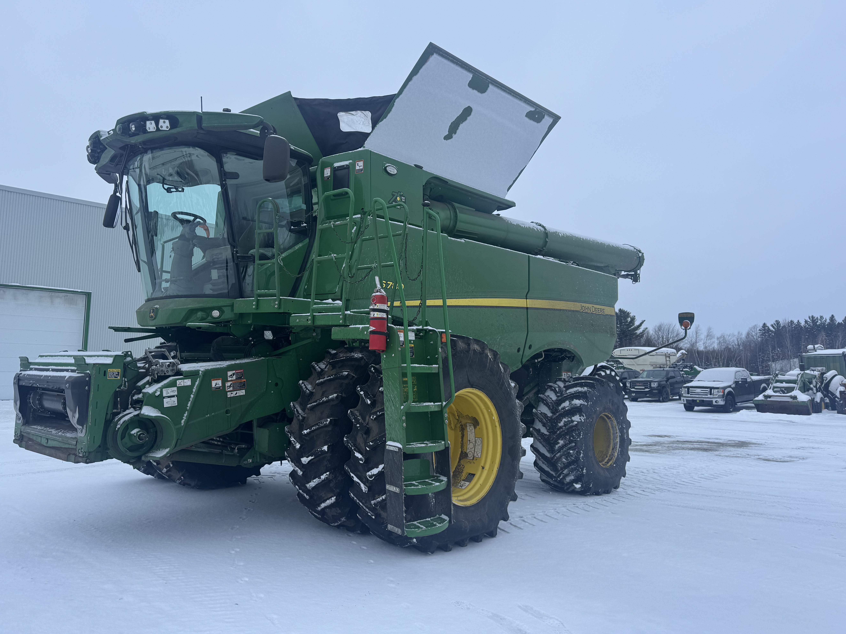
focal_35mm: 26
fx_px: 635
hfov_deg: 67.2
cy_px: 296
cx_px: 391
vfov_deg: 53.0
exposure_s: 1/756
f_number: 1.78
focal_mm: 6.76
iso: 80
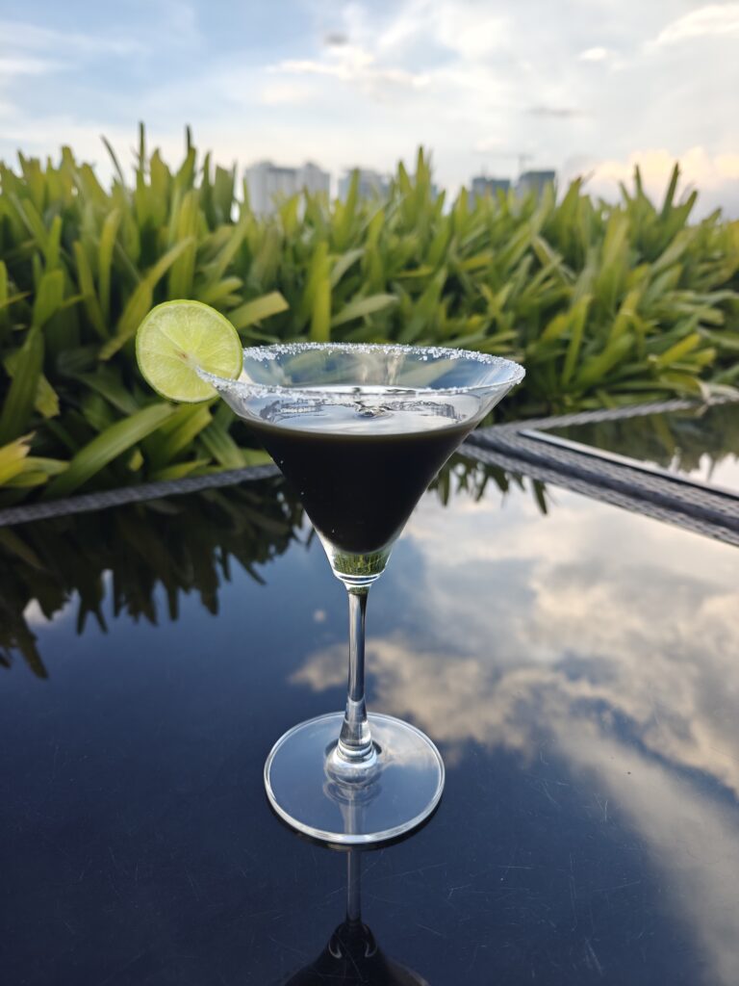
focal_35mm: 23
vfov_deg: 73.9
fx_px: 655
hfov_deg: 58.9
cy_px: 493
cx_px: 370
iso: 50
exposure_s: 1/127
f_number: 1.6
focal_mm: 6.06
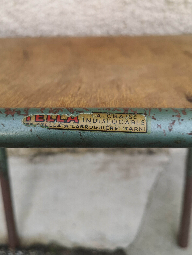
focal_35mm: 39
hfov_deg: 36.8
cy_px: 132
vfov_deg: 47.9
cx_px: 90
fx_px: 288
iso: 50
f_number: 1.8
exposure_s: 1/238
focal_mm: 5.58
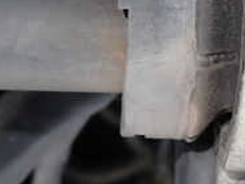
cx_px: 298
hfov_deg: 22.2
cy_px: 40
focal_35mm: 81
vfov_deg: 18.1
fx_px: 574
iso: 200
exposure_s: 1/40
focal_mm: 4.5
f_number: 2
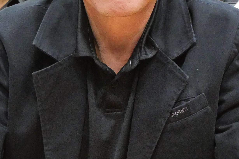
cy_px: 63
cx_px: 149
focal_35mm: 106
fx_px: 704
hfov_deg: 19.2
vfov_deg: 12.9
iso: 3200
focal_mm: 17
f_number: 6.3
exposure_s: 1/30
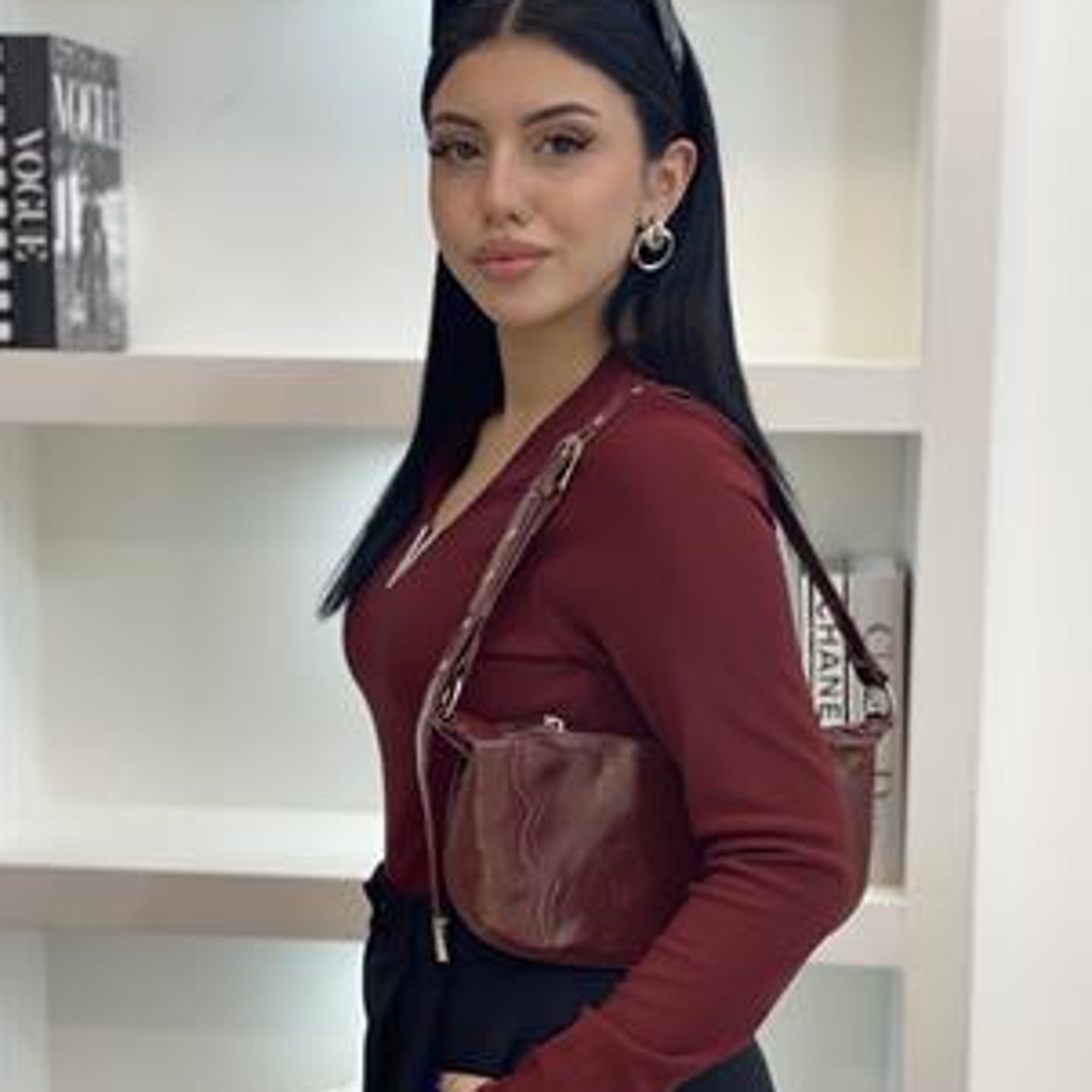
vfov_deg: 27.3
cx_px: 555
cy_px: 611
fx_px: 2248
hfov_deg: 27.3
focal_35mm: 63
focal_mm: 6
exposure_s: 1/100
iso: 100
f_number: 2
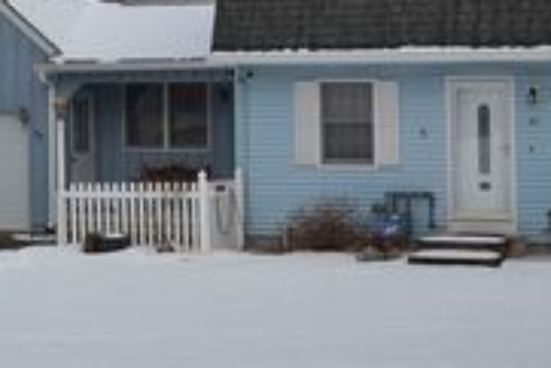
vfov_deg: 11.7
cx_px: 390
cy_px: -17
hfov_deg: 17.6
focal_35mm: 116
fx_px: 1777
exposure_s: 1/200
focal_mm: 28
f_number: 7.1
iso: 100
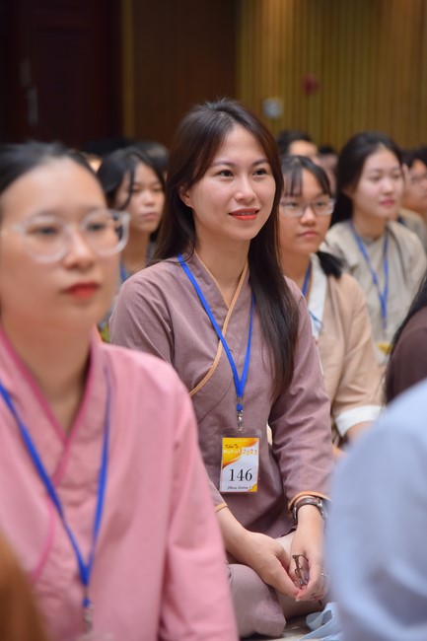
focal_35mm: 105
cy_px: 320
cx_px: 214
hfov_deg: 13.0
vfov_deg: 19.5
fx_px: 1869
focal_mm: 105
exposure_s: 1/160
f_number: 4
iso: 1250
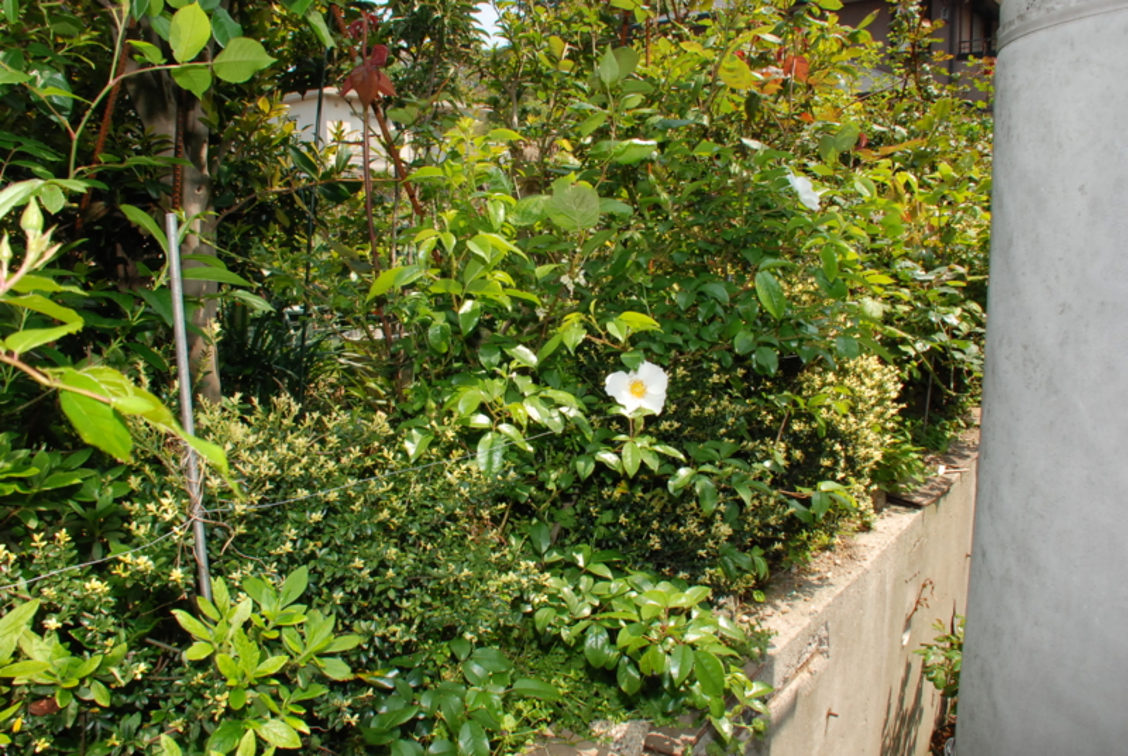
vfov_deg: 48.1
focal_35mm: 27
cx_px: 564
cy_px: 378
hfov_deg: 67.3
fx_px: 847
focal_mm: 18
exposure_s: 1/200
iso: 800
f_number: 16
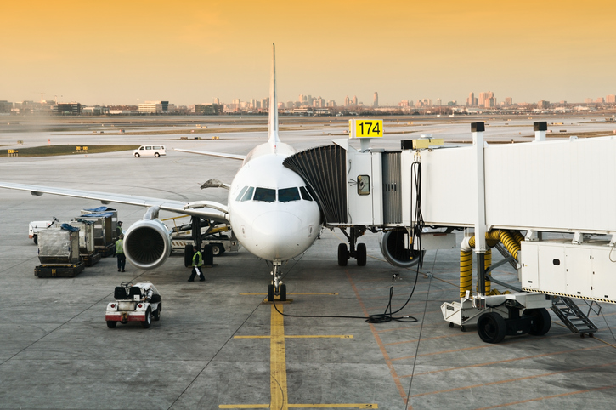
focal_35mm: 68
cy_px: 205
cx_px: 308
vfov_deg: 20.1
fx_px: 1154
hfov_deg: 29.9
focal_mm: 45
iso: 400
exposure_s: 1/60
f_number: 5
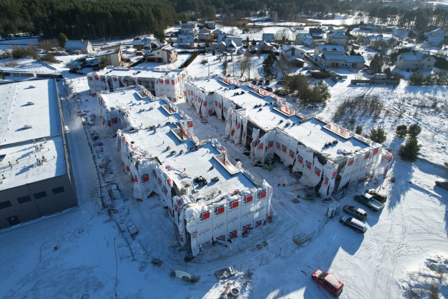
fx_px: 274
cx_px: 224
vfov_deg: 57.2
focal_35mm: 22
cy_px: 150
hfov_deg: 78.6
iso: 100
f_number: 2.8
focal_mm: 8.38
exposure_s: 1/1500
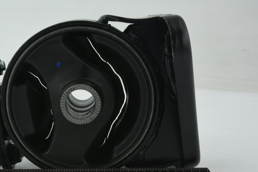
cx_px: 84
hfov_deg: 24.3
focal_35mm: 83
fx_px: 595
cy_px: 104
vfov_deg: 16.5
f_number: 36
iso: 64
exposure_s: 1/2.5
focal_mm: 60
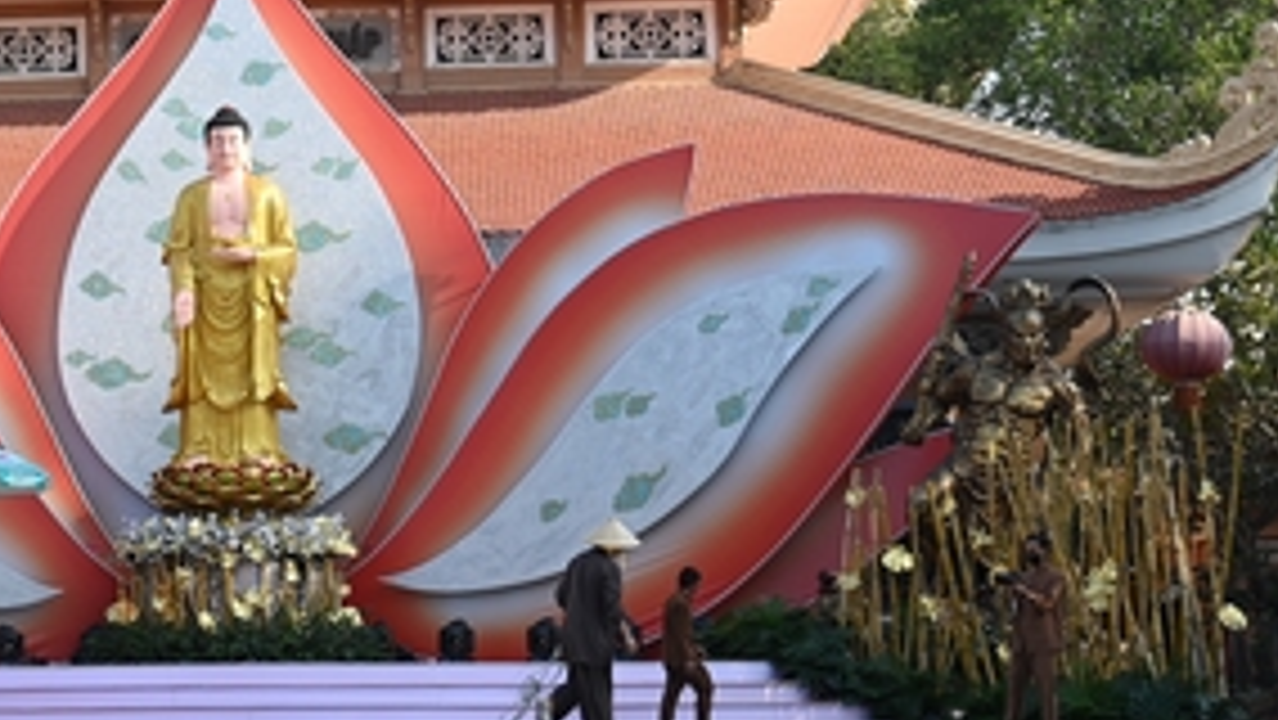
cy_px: 76
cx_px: 86
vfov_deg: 10.5
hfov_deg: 18.3
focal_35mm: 115
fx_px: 3899
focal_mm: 48
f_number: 4
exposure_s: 1/320
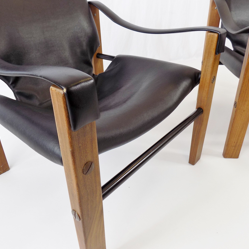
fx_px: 228
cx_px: 119
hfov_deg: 57.3
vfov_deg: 57.3
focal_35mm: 28
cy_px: 121
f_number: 3.1
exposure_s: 1/30
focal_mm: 4
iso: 80
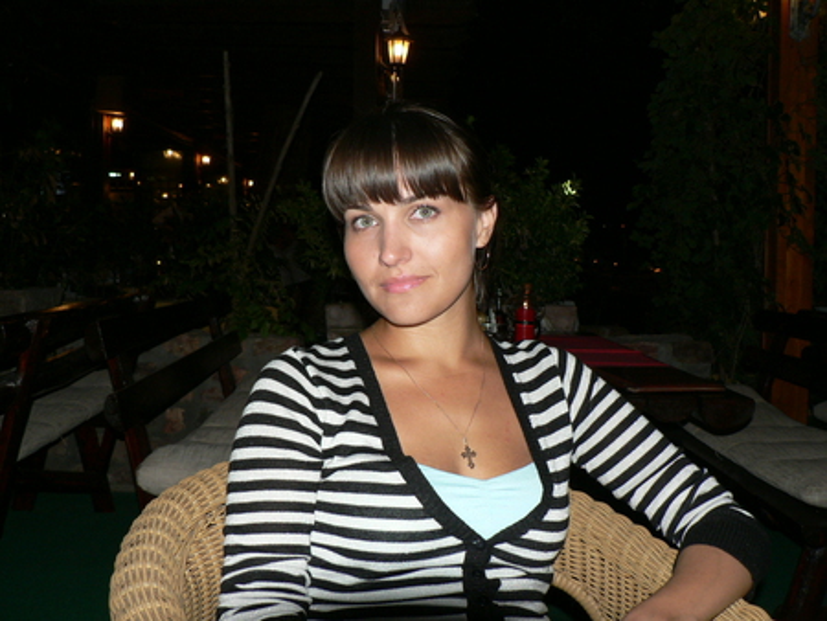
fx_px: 861
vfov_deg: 39.7
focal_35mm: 36
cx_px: 414
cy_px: 310
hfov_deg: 51.3
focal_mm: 6
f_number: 2.8
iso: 100
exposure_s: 1/60
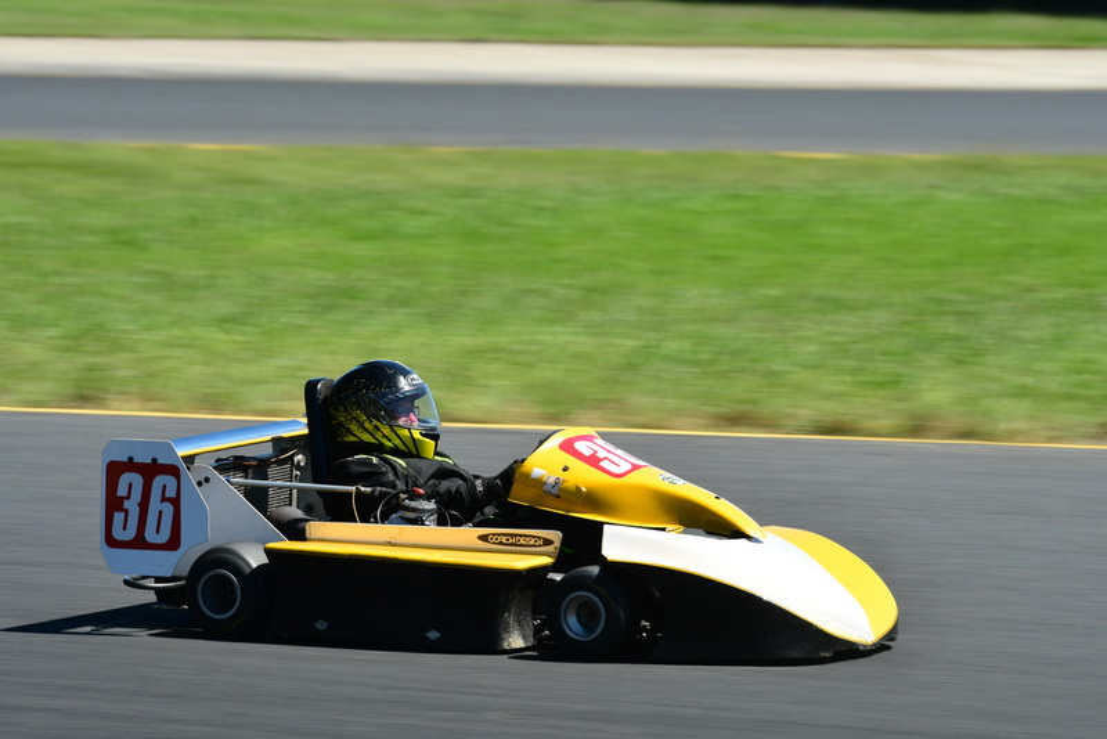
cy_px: 370
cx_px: 554
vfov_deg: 4.8
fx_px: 8766
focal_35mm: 285
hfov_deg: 7.2
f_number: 11
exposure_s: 1/250
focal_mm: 190
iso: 250
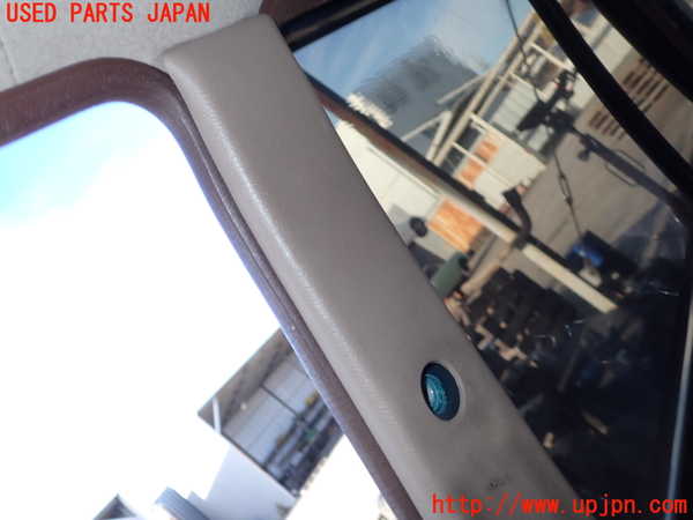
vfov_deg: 46.8
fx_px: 601
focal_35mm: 30
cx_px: 346
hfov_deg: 60.0
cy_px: 260
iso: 100
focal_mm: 5.4
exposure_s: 1/30
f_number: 6.3
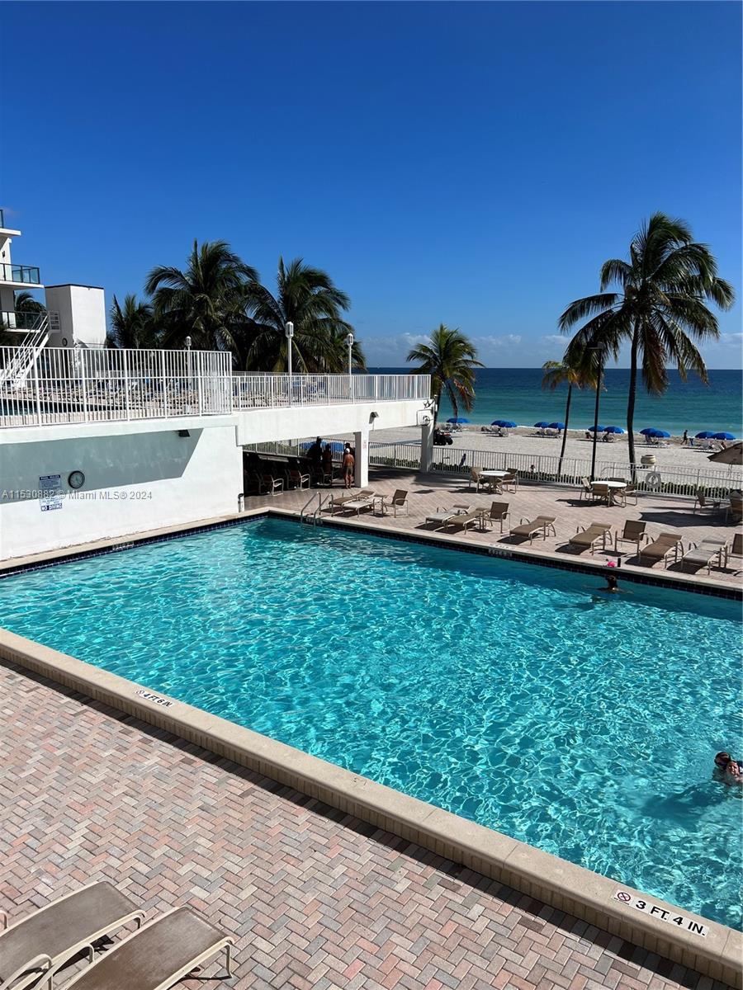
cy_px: 495
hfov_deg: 53.1
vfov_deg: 67.3
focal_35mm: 26
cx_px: 372
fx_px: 744
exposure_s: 1/10309
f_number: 1.5
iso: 50
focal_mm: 5.7
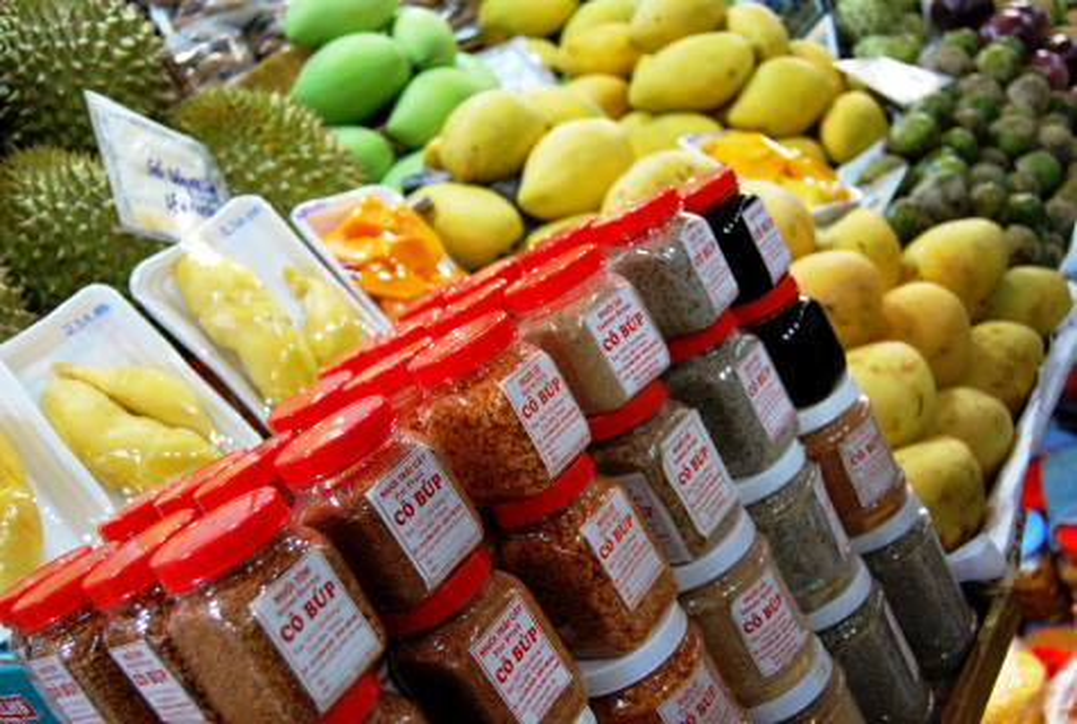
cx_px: 538
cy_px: 362
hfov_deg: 53.0
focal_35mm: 36
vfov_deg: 37.1
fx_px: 1080
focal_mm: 24
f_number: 4
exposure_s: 1/30
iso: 280
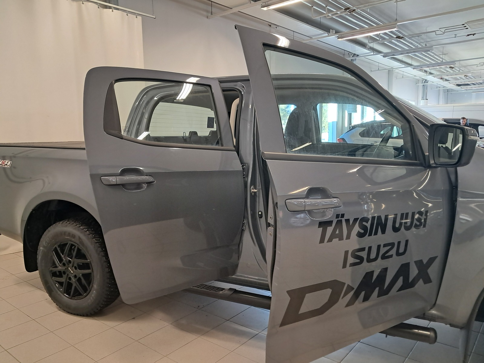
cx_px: 242
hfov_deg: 65.3
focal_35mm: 27
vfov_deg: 51.4
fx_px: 378
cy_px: 182
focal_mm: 4
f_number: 1.8
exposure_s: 1/50
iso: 160
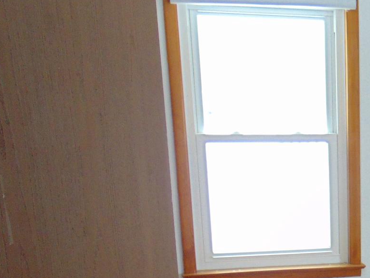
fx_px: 706
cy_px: 338
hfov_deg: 27.1
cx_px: 400
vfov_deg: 20.7
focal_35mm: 66
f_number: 3
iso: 200
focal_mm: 4.5
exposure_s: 1/30
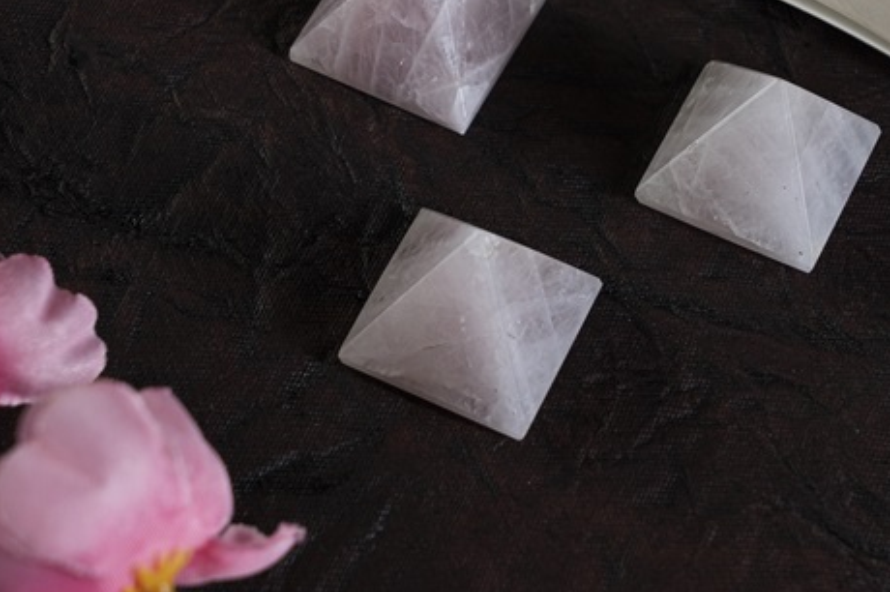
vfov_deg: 13.8
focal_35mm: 99
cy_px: 183
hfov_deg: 20.6
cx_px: 491
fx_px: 2446
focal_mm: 70
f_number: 9
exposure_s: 1/160
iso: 800
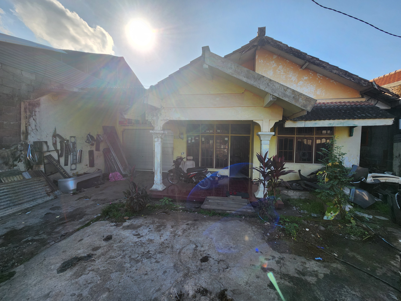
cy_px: 150
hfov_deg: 106.2
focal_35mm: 13
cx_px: 200
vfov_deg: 89.9
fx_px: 151
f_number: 2.2
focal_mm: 2.2
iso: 50
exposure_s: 1/997
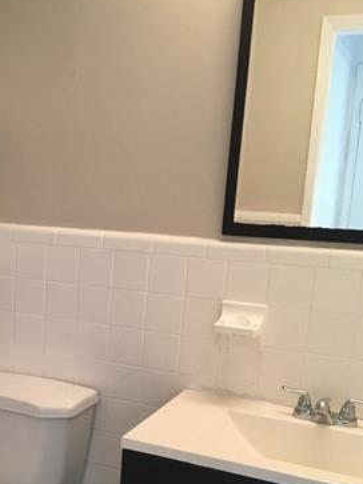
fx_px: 672
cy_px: 339
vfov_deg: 39.0
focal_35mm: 48
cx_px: 75
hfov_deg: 29.6
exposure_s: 1/15
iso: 32
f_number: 2.2
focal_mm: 4.15
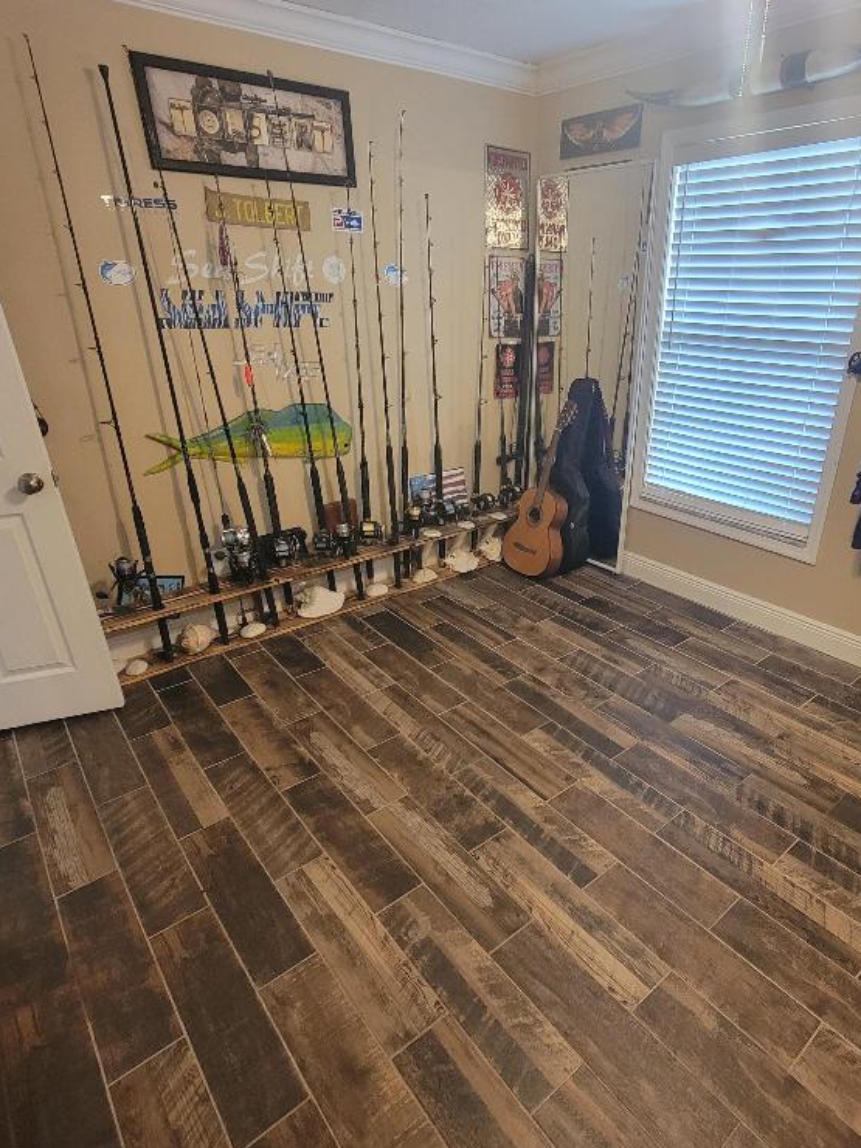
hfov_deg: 70.8
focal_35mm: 18
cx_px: 518
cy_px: 583
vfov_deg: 87.7
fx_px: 597
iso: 400
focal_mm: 2.2
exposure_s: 1/60
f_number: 2.2
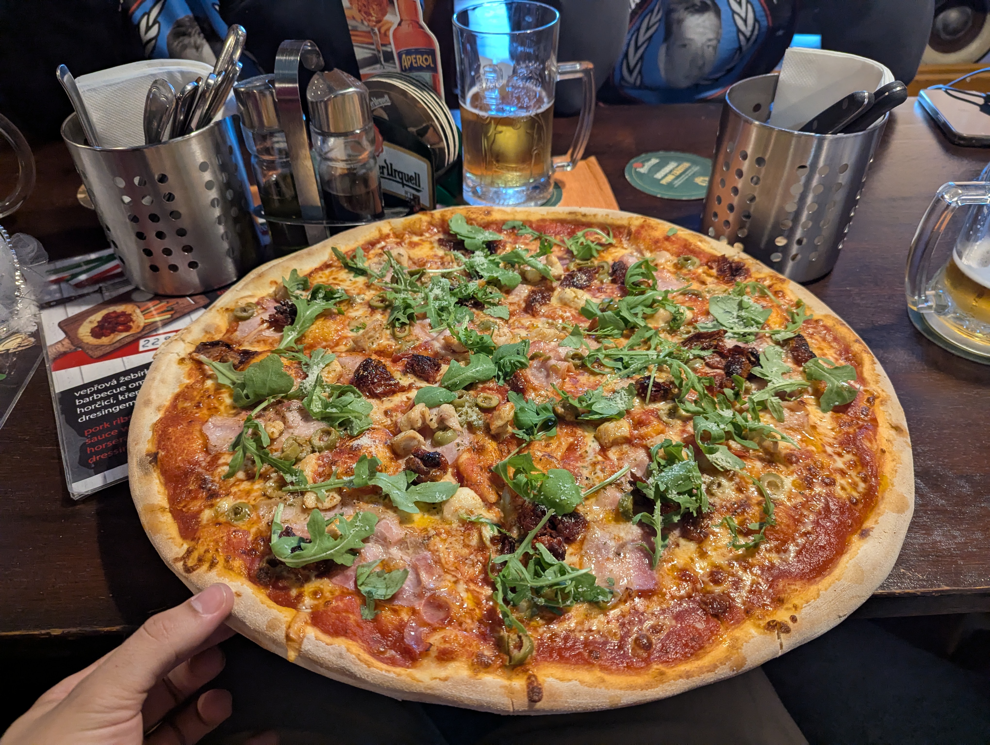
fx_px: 687
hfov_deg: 71.5
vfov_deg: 56.9
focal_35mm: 24
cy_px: 372
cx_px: 495
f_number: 1.85
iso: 1158
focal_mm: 6.81
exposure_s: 1/93.9
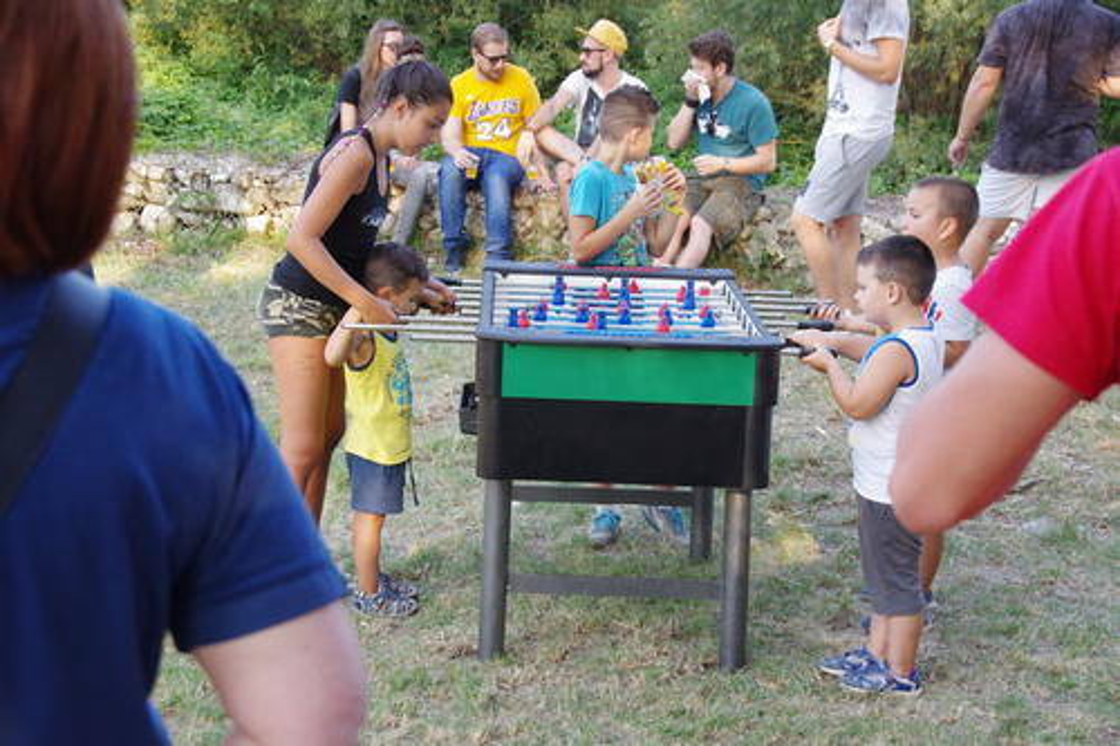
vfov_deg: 17.3
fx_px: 2457
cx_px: 560
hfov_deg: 25.7
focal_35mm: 79
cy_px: 373
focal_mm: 53
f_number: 7.1
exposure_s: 1/160
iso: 1000
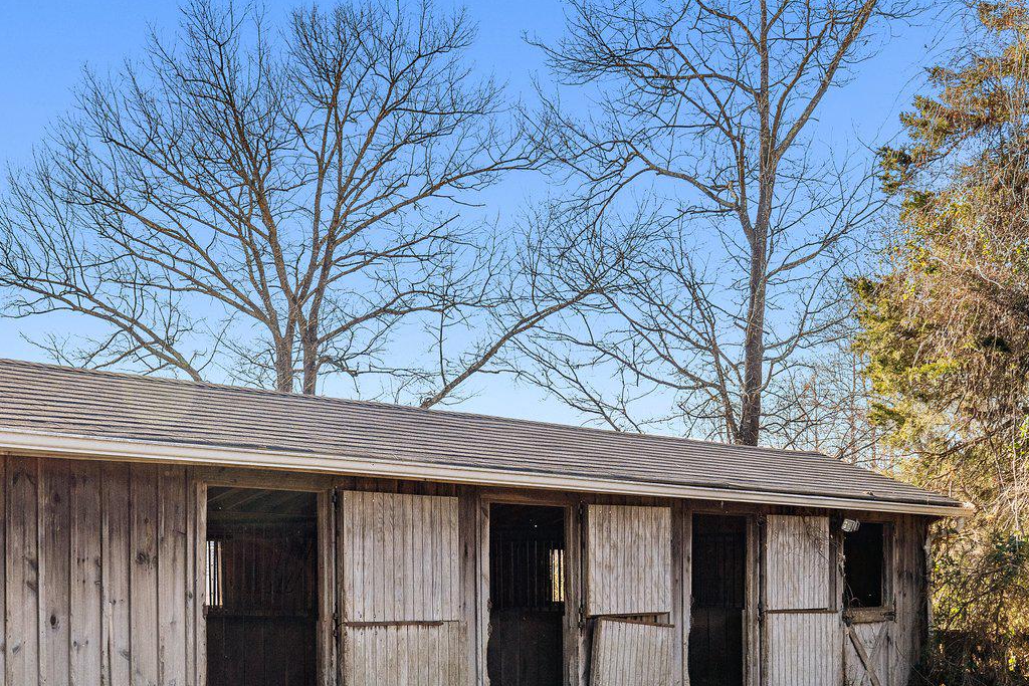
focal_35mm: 64
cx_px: 369
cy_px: 569
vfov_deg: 20.9
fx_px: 1829
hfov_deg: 31.2
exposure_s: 1/400
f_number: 8
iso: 400
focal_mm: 32
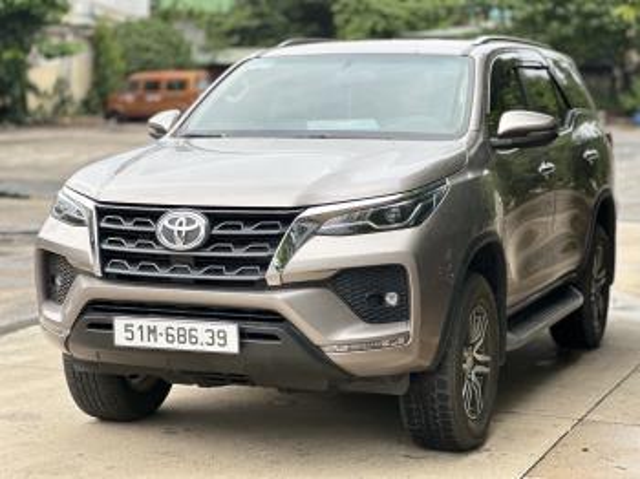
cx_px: 320
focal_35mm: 77
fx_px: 1423
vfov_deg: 19.1
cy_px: 240
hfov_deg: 25.4
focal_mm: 9
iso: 40
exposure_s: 1/121
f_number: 2.8
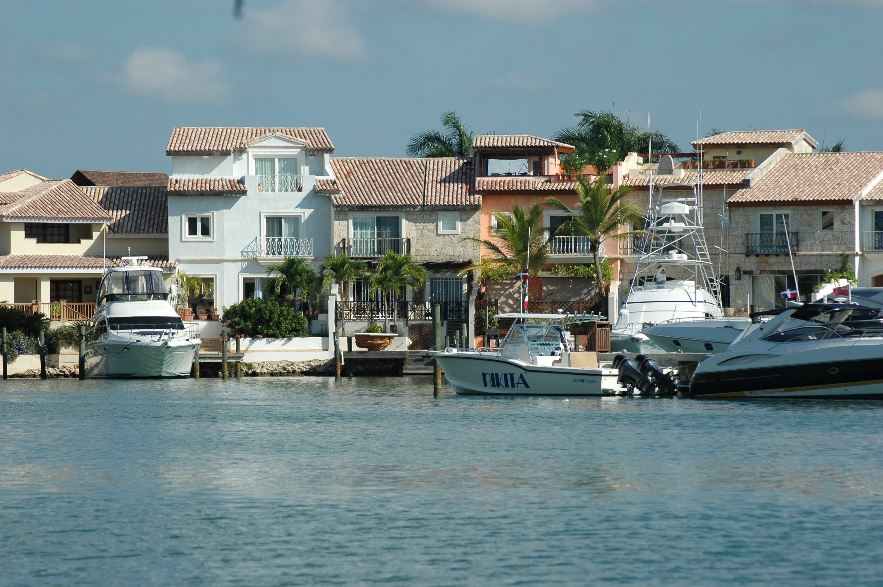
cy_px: 294
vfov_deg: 6.8
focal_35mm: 202
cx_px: 442
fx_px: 4962
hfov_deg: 10.2
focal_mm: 135
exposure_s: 1/800
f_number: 7.1
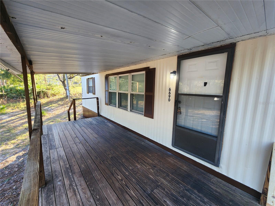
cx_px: 138
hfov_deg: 106.2
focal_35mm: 13
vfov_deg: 89.9
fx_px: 103
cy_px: 103
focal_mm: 2.2
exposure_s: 1/60
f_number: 2.2
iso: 64
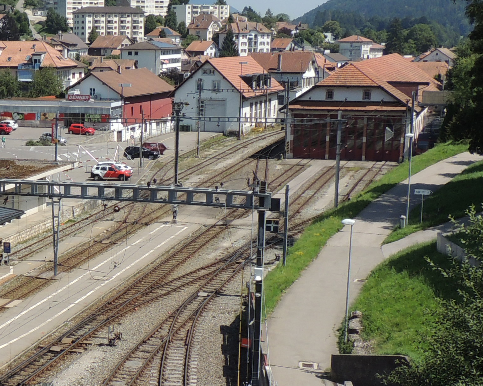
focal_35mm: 82
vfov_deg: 18.7
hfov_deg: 21.6
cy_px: 231
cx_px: -92
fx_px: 1172
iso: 100
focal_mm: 4.9
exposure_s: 1/1250
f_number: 3.1
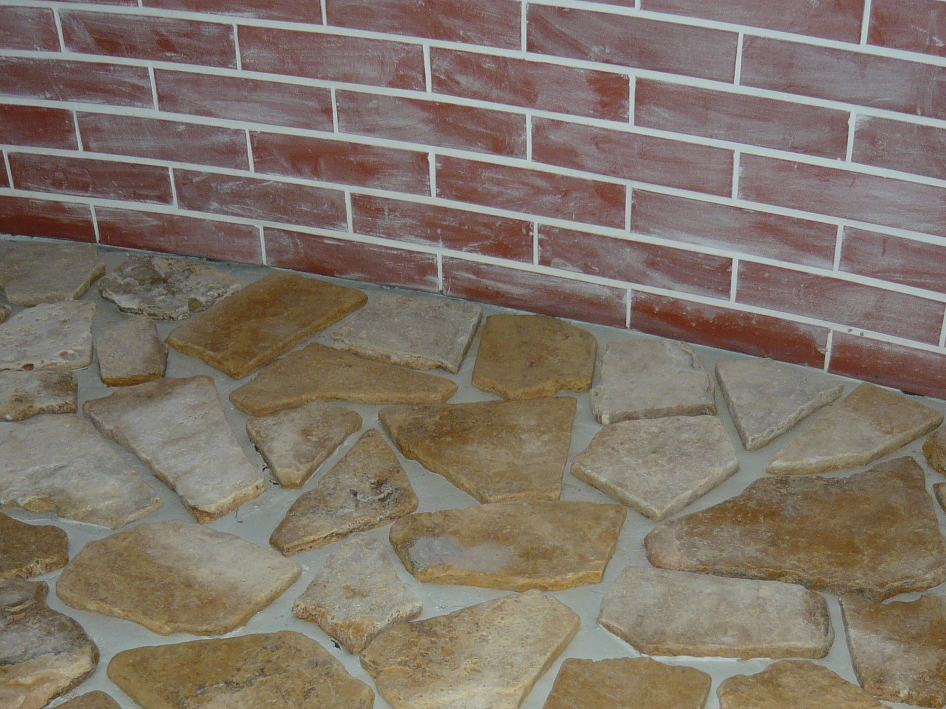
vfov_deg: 23.3
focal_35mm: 61
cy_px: 653
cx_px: 439
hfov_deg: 31.7
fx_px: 1667
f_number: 2.8
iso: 100
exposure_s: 1/30
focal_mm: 5.5
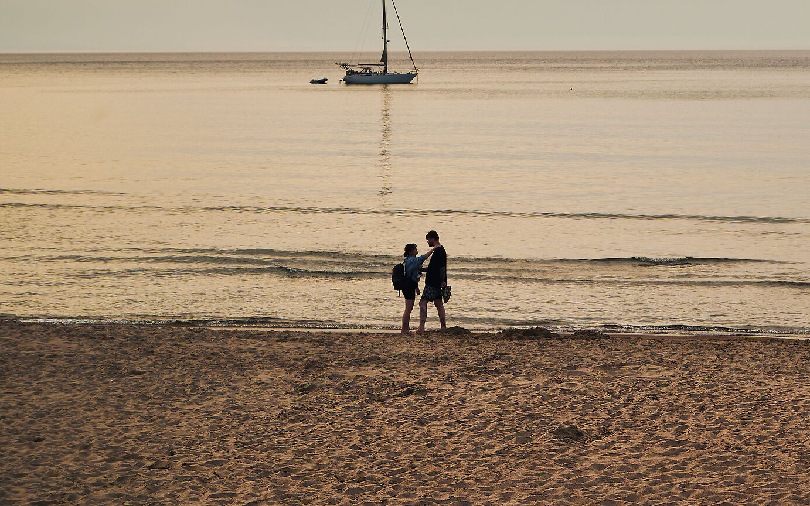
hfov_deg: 23.9
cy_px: 113
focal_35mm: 85
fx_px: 1877
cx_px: 684
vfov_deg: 15.3
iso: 160
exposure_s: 1/160
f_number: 8
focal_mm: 48
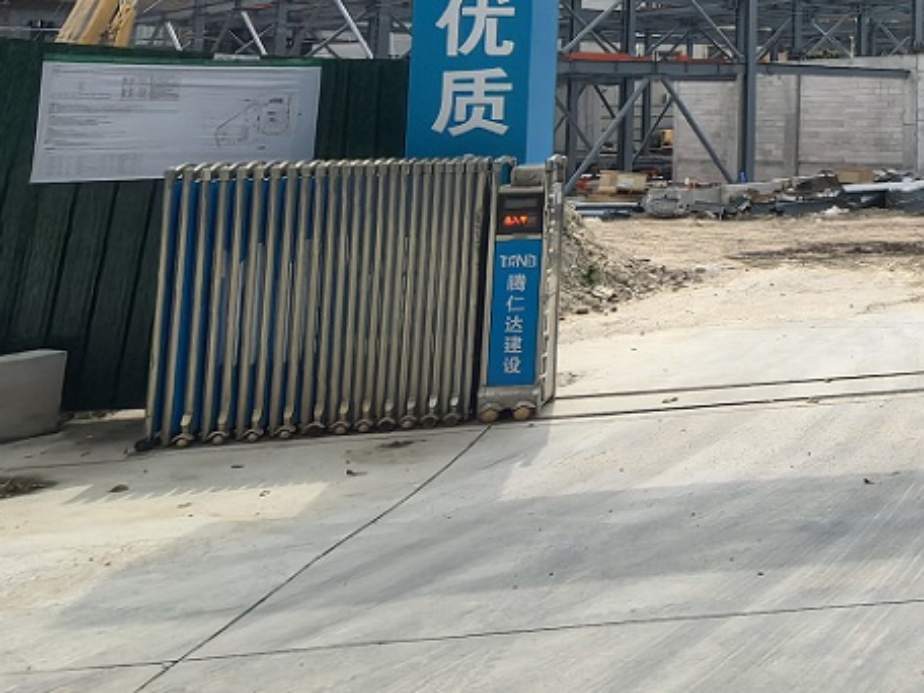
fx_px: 1148
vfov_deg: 30.6
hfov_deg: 33.4
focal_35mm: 43
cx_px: 1171
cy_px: -34
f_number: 2.2
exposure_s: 1/3922
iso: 50
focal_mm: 1.95
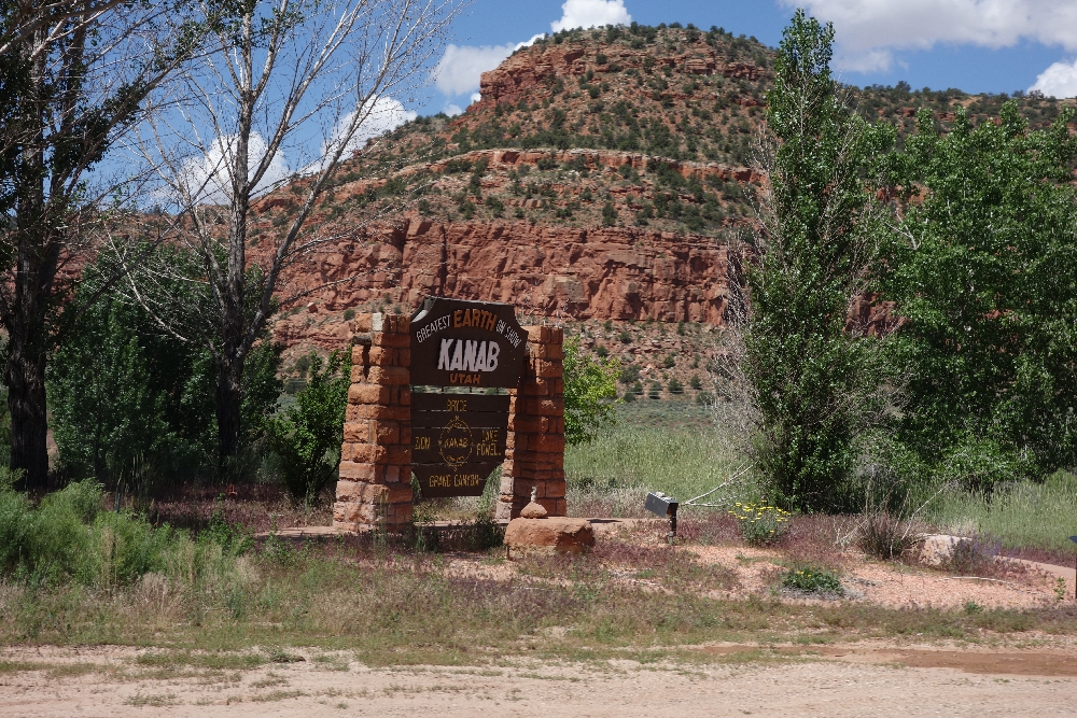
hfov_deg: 33.9
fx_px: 1765
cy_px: 359
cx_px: 538
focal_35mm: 59
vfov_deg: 23.0
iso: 125
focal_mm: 21.77
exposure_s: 1/800
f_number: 5.6
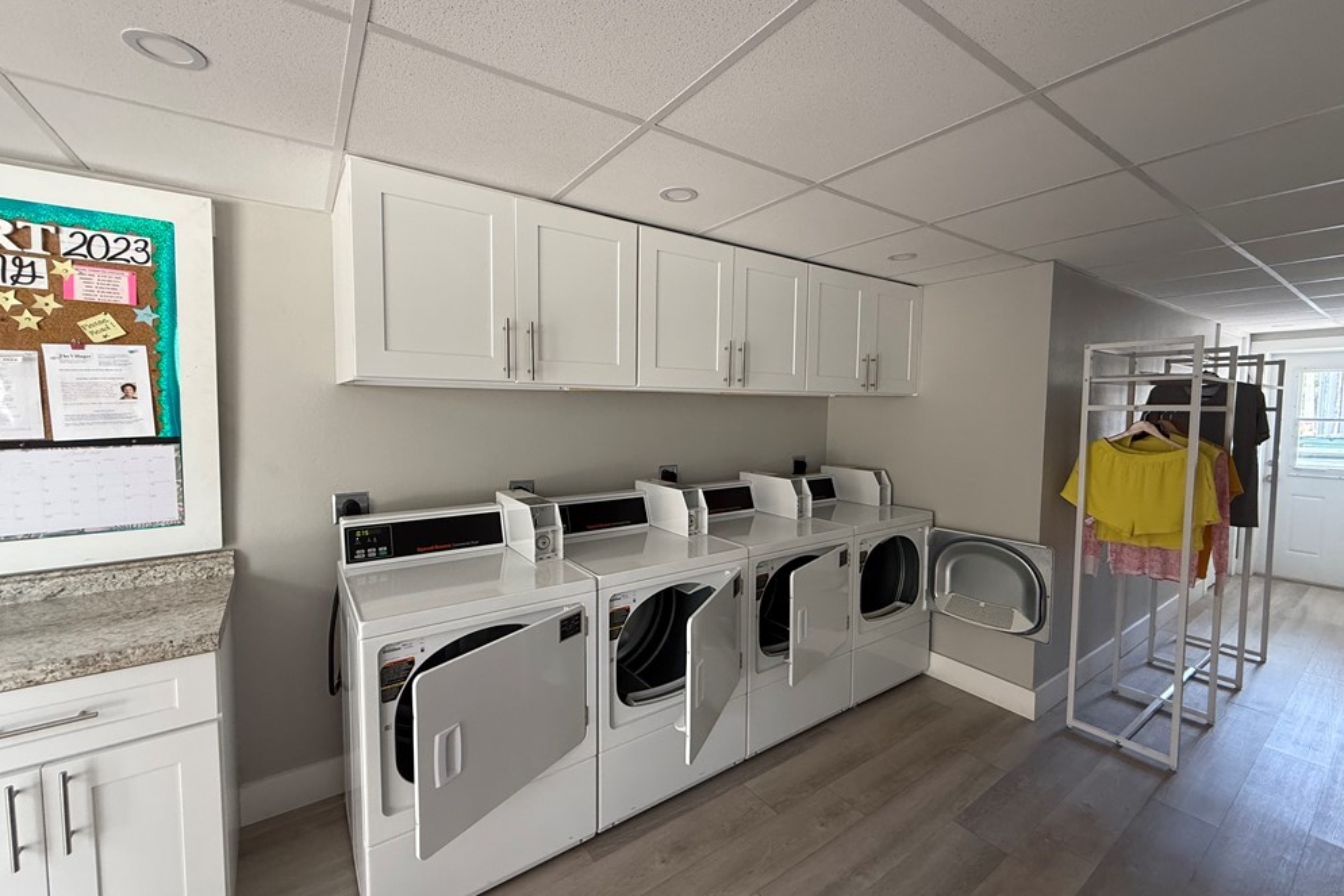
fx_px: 560
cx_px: 686
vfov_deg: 77.3
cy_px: 441
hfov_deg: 100.4
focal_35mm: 15
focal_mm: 2.22
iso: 250
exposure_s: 1/99
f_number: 2.2
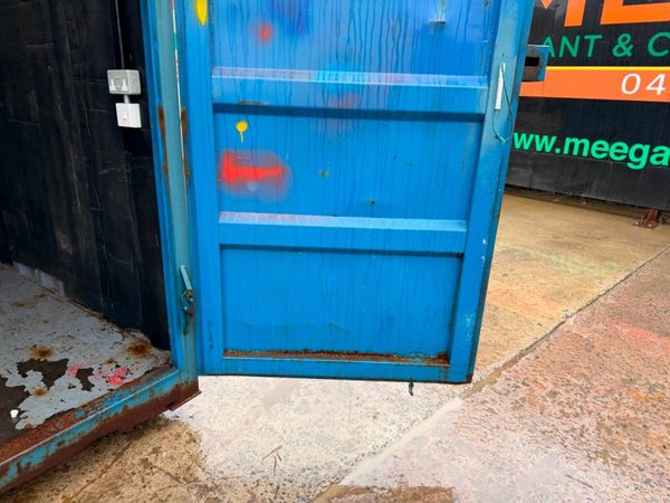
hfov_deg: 71.6
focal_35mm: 24
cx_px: 335
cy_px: 252
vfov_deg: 56.8
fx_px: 465
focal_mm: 6.76
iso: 200
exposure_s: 1/232
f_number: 1.78
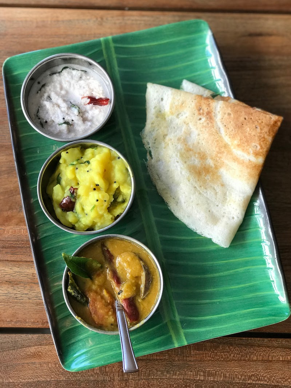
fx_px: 639
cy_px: 194
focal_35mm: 57
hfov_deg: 25.7
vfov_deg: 33.8
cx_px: 146
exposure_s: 1/50
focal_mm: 6.6
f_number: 2.8
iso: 40
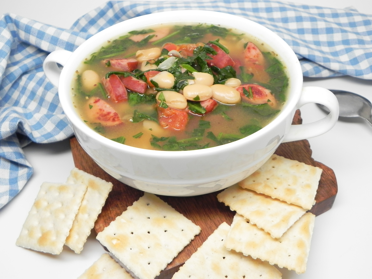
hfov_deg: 50.1
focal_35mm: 37
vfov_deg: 38.7
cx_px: 186
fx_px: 398
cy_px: 140
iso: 160
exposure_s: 1/40
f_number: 3.2
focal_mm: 6.6
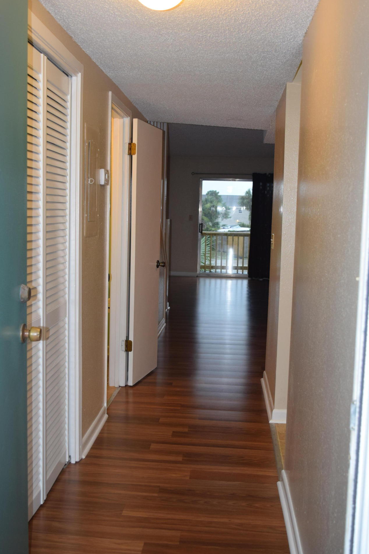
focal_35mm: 38
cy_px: 265
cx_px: 185
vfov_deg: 50.7
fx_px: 584
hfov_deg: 35.0
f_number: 5
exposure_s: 1/100
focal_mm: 24
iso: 800
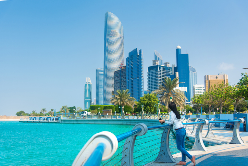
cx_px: 124
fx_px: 262
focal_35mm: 38
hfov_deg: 50.7
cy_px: 83
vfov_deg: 35.1
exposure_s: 1/1600
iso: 100
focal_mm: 38
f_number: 4
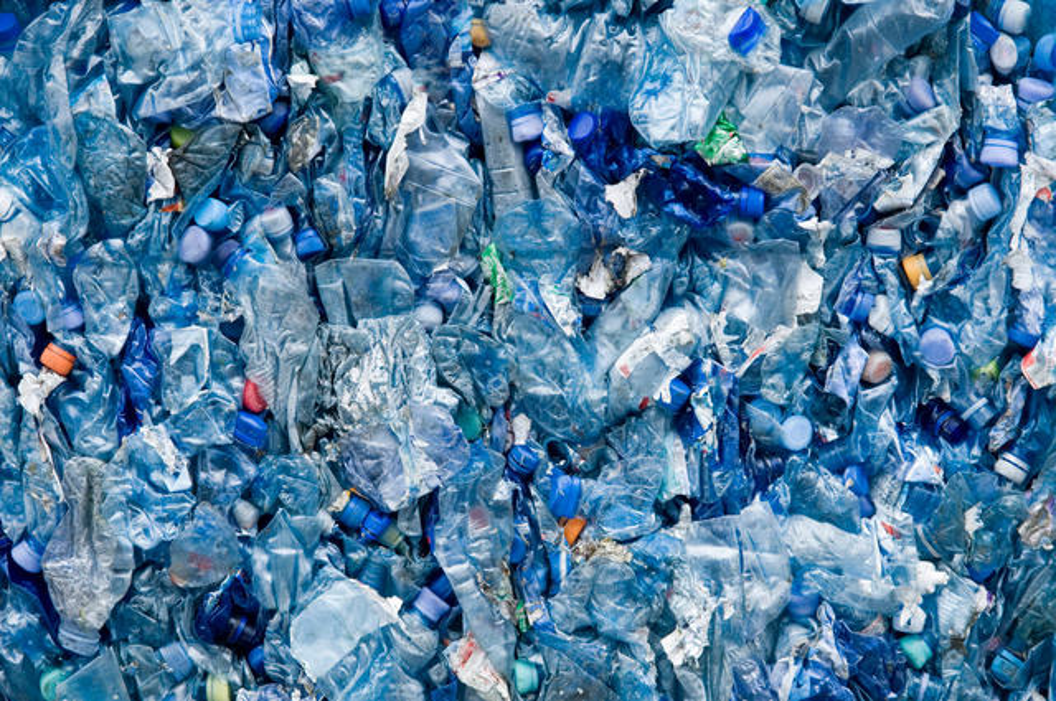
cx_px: 528
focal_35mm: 105
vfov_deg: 13.0
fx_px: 3076
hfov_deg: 19.5
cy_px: 350
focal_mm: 70
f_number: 5
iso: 200
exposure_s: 1/25
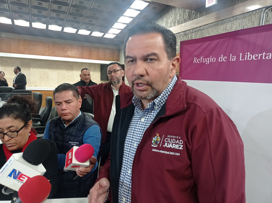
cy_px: 102
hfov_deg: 63.5
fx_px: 220
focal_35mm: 28
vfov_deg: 49.7
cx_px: 136
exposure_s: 1/40
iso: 210
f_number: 1.79
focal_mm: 4.7
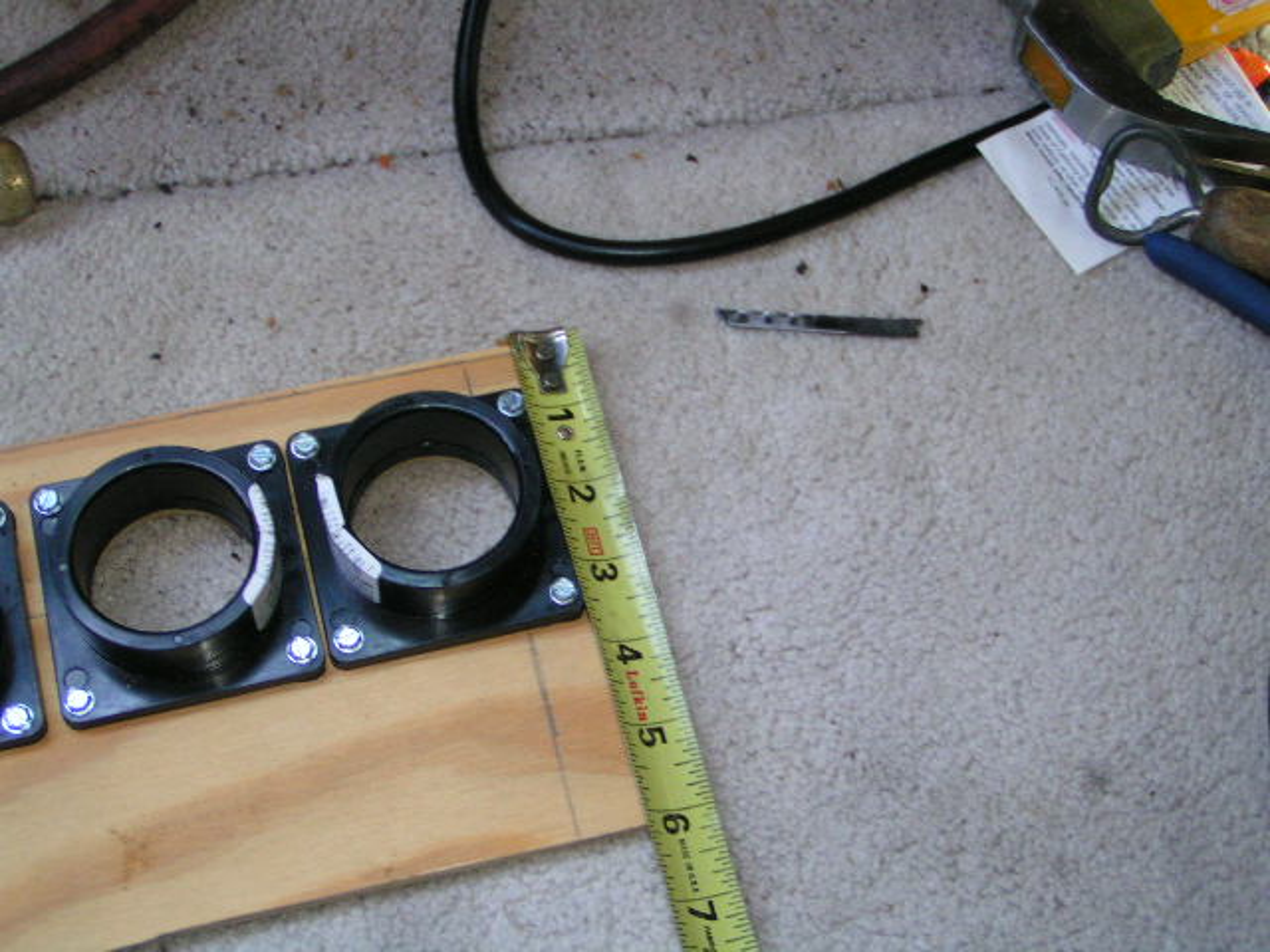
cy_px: 476
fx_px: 1908
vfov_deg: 28.0
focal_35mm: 52
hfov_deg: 36.8
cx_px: 635
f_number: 3.2
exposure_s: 1/60
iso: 200
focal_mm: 8
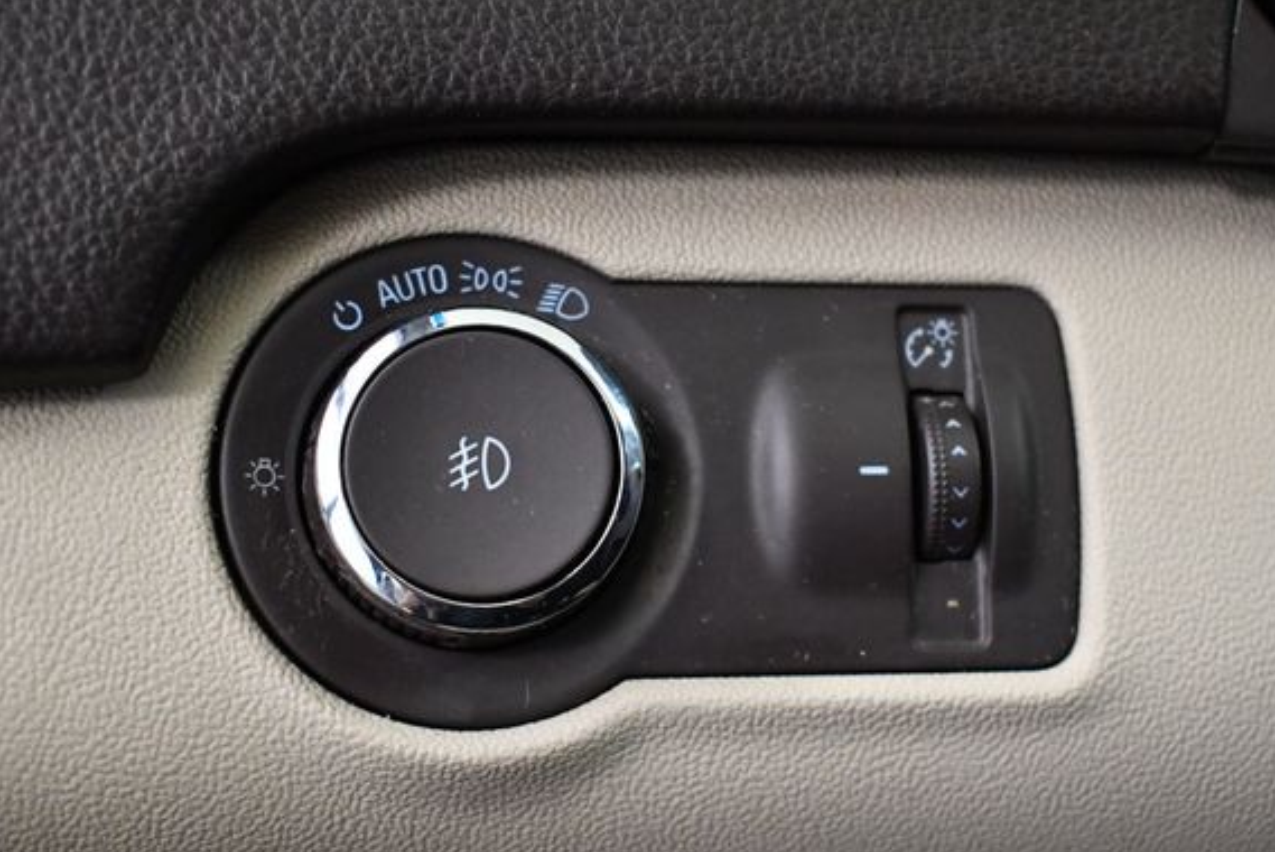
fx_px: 2232
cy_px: 471
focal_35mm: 63
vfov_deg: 21.6
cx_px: 641
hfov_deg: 31.9
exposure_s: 1/125
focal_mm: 28
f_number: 4.2
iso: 2800
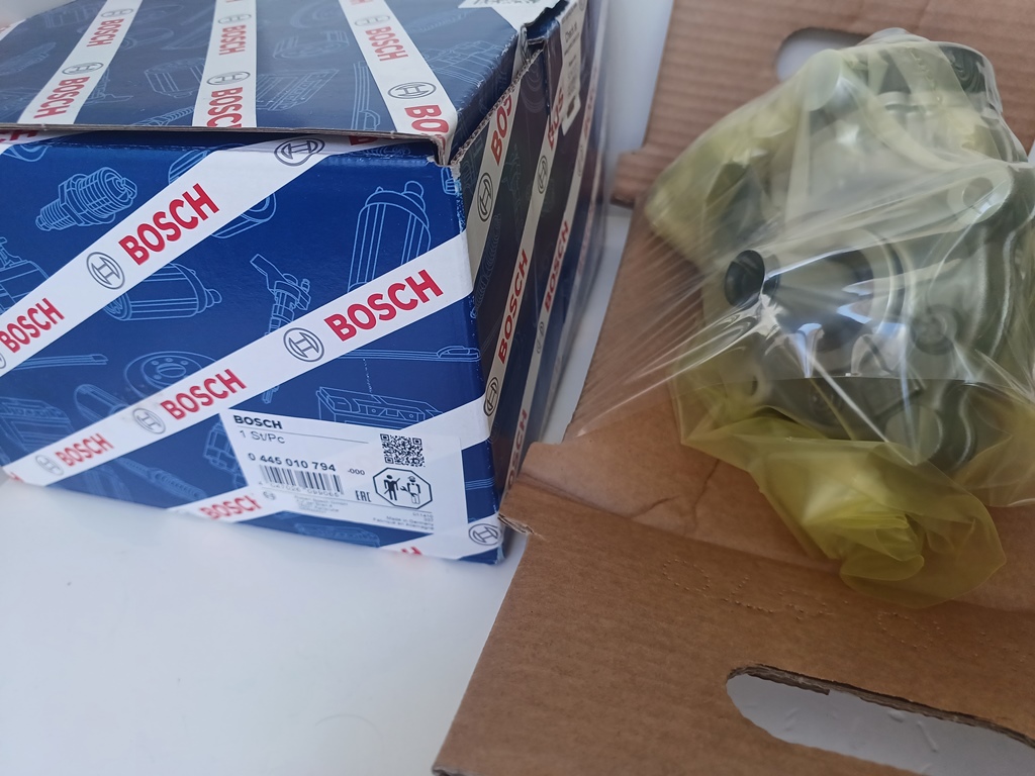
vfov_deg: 58.9
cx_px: 518
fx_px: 688
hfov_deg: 73.9
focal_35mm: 23
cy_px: 388
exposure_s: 1/50
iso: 125
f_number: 1.8
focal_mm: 5.06
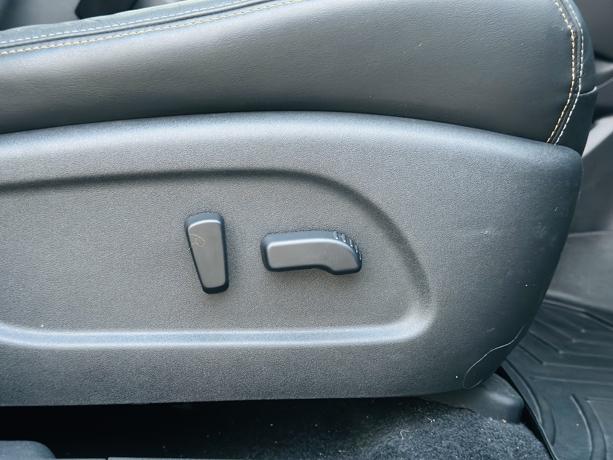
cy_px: 230
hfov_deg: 39.7
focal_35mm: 48
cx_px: 306
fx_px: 850
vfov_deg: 30.3
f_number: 1.78
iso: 500
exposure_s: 1/40
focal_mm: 6.86
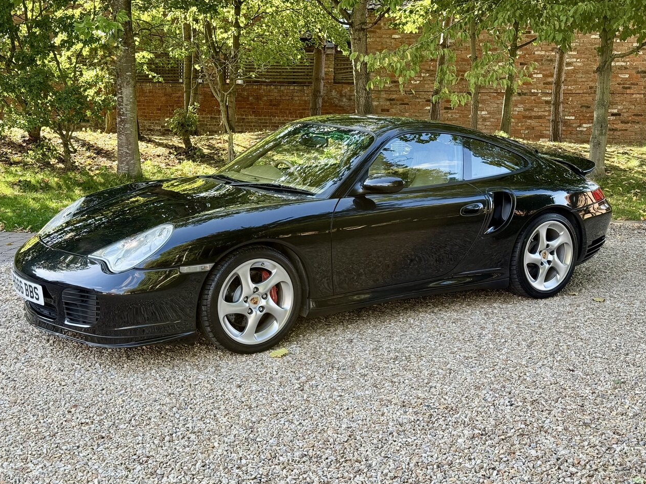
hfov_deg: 38.9
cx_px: 328
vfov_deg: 29.7
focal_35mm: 49
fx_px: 914
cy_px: 241
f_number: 1.78
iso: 80
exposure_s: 1/331
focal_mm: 6.76
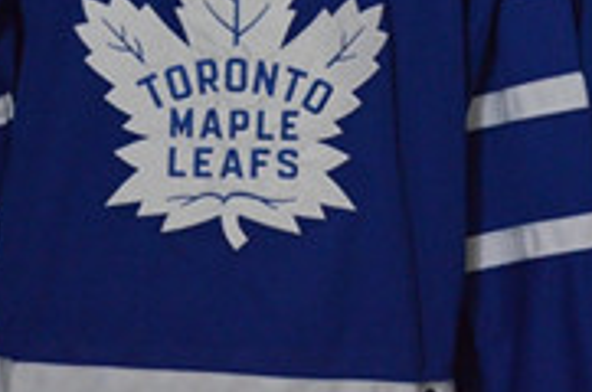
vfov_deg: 6.6
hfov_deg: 9.9
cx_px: 507
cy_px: 5
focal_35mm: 207
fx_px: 3398
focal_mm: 50
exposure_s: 1/30
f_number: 4.8
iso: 4000
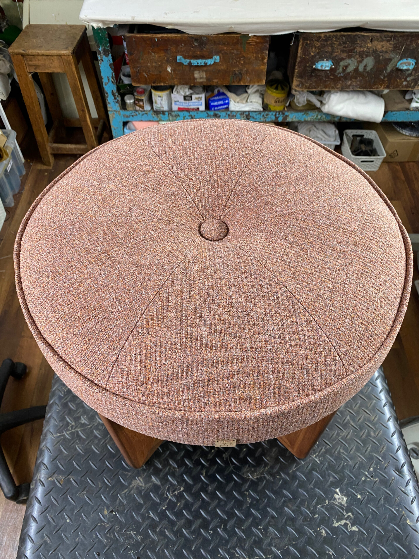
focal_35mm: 26
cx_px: 210
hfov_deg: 53.1
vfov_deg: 67.3
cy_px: 280
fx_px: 420
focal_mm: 4.25
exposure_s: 1/50
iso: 125
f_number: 1.8
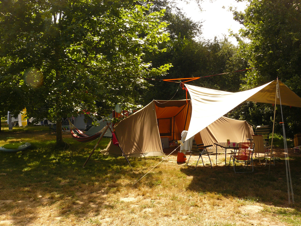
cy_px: 113
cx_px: 150
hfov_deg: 51.4
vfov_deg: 39.7
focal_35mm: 36
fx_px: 313
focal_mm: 6
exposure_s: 1/200
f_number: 5
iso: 100
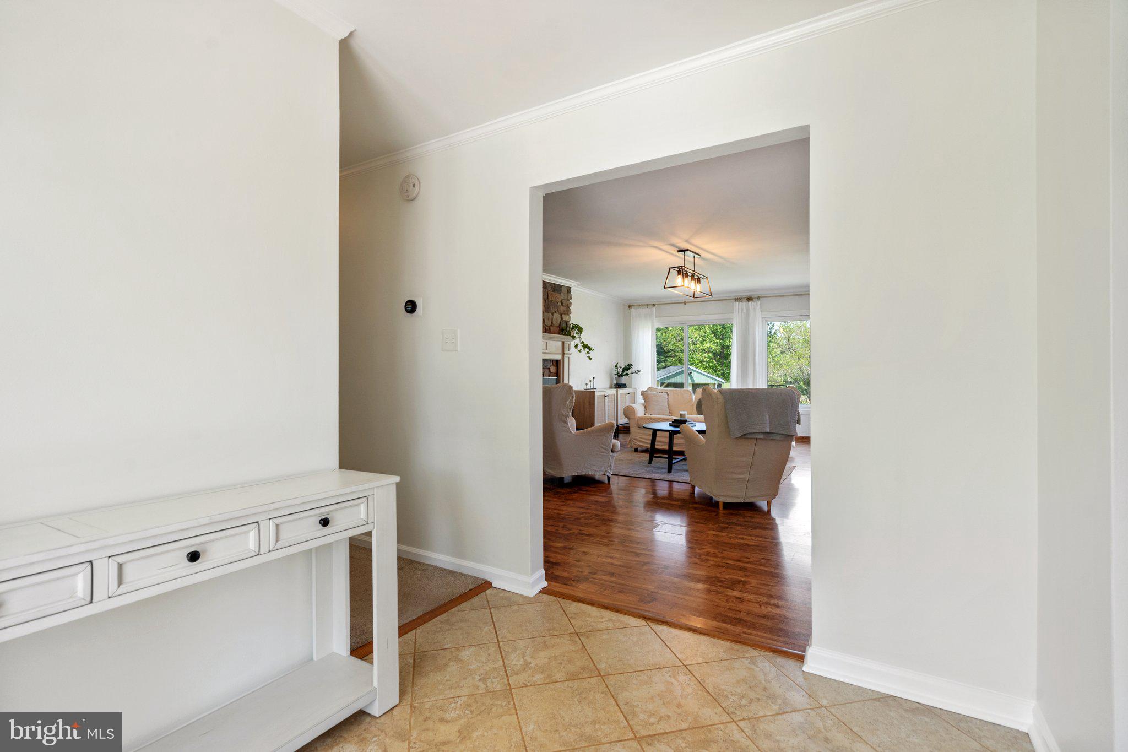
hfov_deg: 96.7
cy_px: 376
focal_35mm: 16
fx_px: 501
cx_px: 564
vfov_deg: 73.7
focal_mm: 16
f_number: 8
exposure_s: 1/30
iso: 500
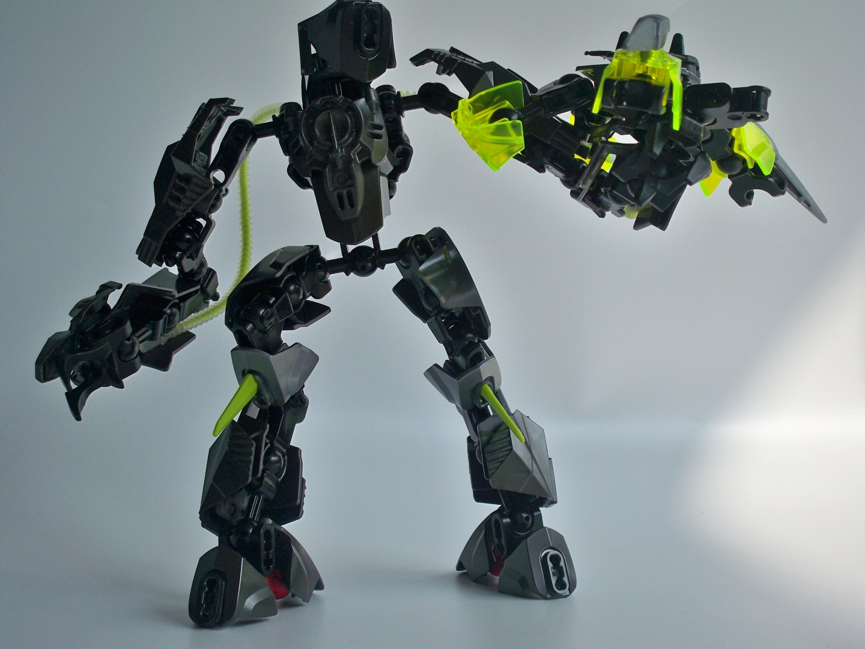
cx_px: 432
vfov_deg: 32.9
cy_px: 324
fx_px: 1099
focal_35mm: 44
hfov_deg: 42.9
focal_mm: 7.8
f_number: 3.5
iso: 80
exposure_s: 1/500
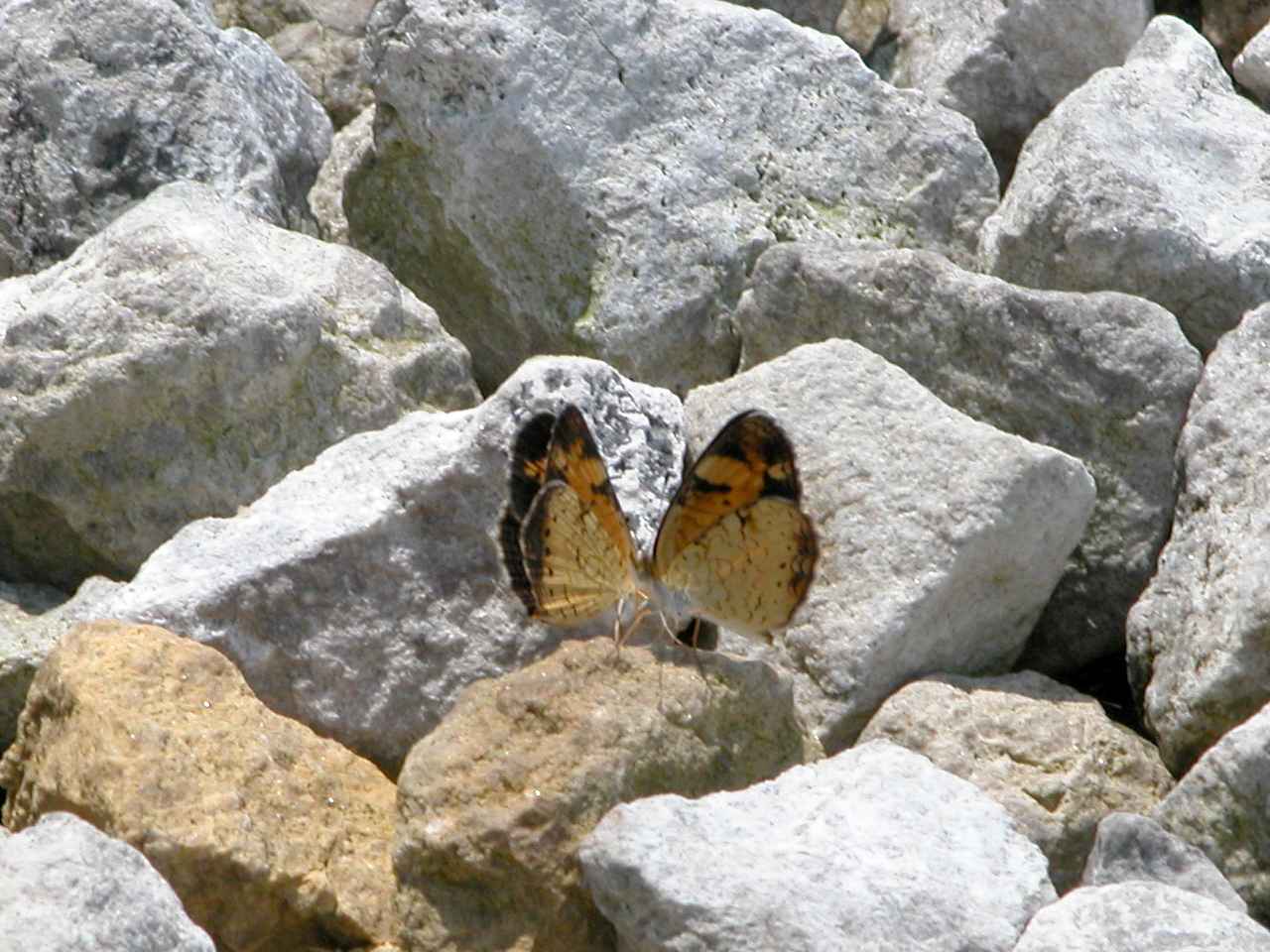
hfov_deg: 7.1
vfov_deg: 5.3
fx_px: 10273
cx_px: 635
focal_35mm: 280
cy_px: 476
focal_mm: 71.2
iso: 100
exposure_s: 1/497
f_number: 7.4
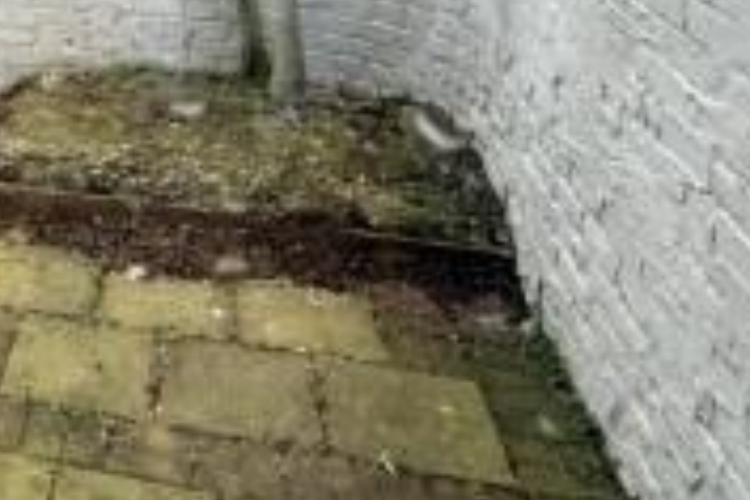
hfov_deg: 35.0
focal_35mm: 48
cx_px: -87
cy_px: -189
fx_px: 1000
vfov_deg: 23.9
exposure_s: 1/100
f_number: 2.2
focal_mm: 2.22
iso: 320
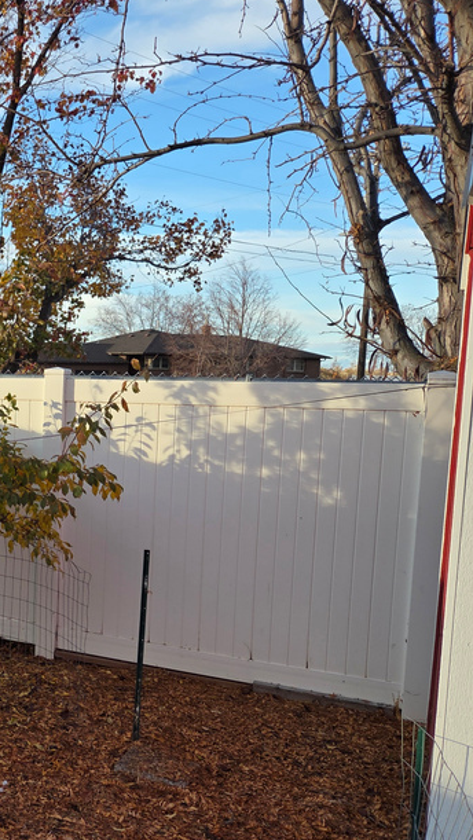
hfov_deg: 25.0
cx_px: -125
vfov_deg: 48.3
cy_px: 463
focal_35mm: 42
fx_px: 936
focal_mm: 5.4
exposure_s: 1/1641
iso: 80
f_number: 1.8
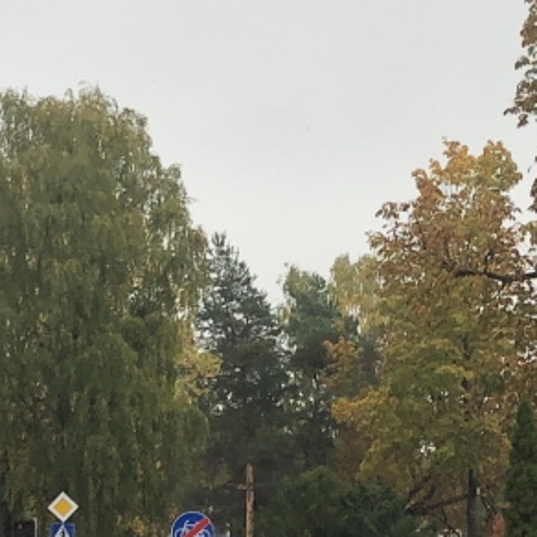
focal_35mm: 163
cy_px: 379
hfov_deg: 10.7
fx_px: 2861
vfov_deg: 10.7
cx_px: 318
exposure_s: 1/120
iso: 20
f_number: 1.8
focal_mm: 3.99
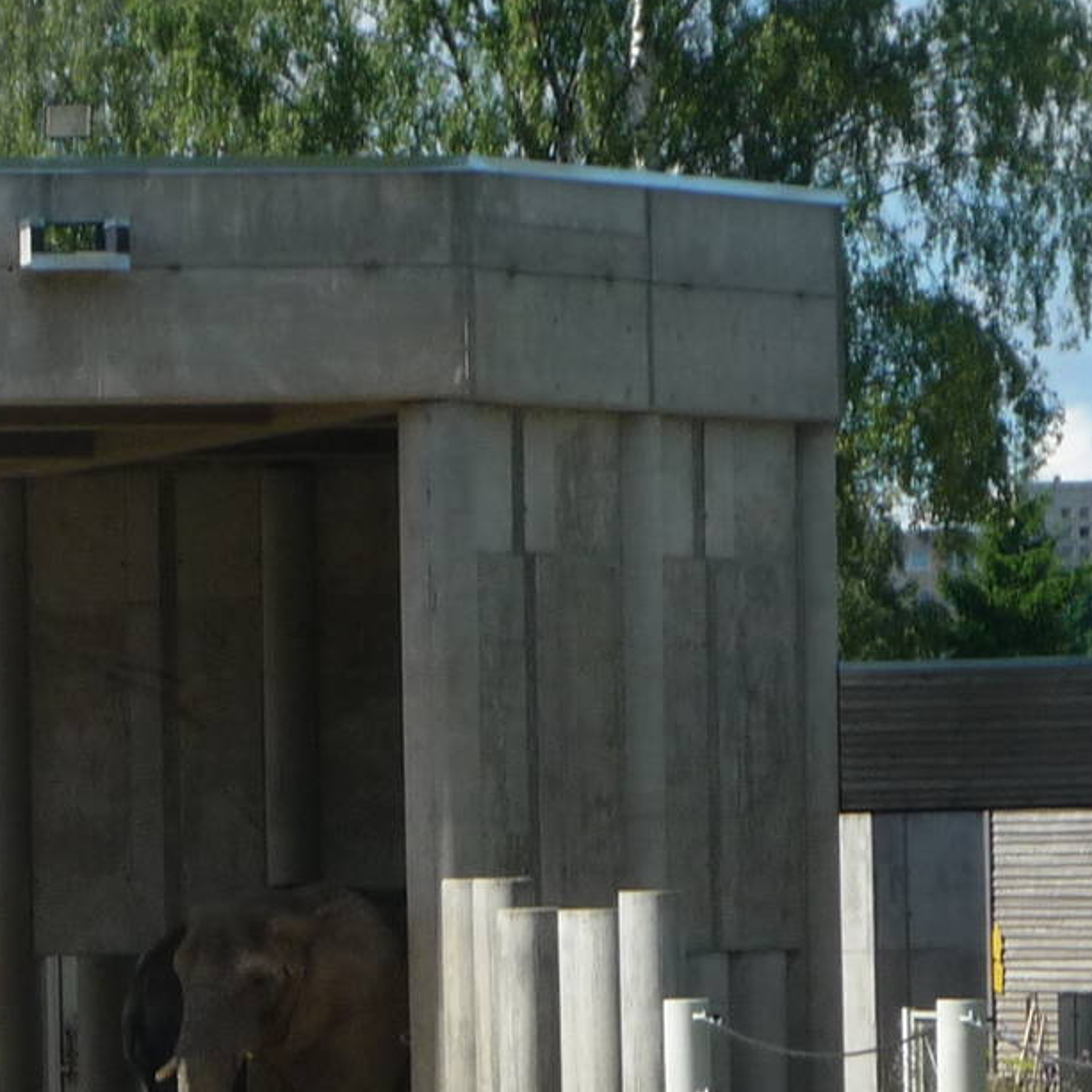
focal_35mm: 293
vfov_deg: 6.0
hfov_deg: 6.0
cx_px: 36
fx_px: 10457
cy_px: 793
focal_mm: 16.5
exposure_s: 1/400
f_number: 5.1
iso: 100
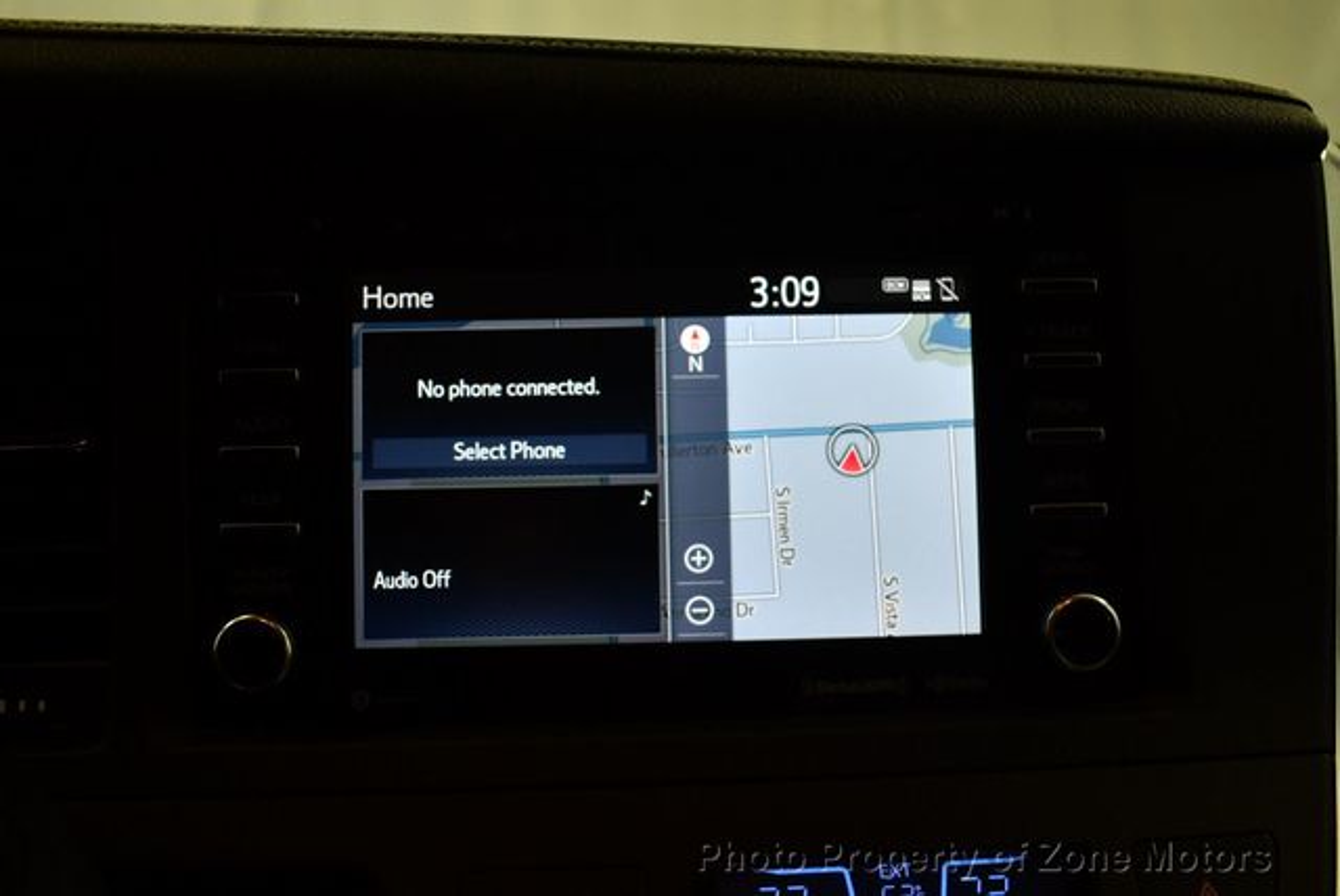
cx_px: 670
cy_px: 448
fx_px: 1341
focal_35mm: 36
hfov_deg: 53.1
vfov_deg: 36.9
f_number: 3.5
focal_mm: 18
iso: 640
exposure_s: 1/250
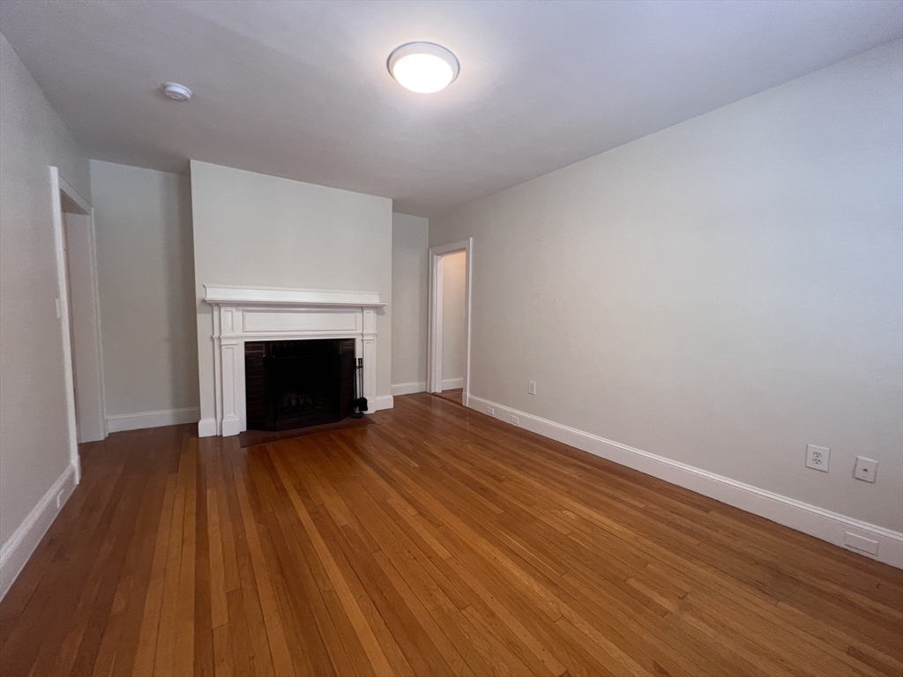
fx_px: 339
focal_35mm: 13
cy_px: 338
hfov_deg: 106.2
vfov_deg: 89.9
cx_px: 452
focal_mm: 1.57
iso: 160
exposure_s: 1/60
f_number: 1.8
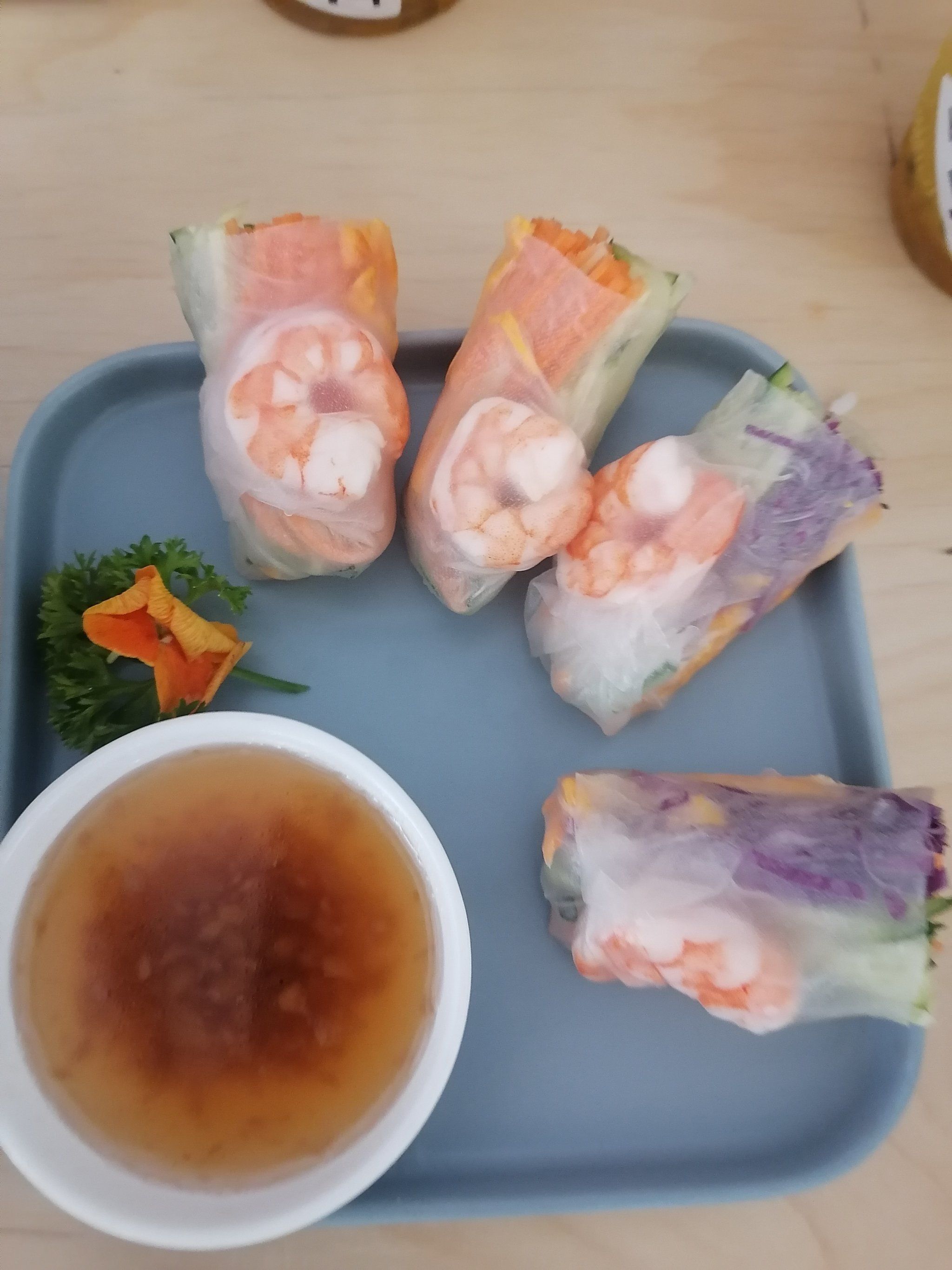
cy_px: 635
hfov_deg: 53.1
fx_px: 953
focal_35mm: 26
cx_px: 476
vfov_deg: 67.3
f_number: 1.8
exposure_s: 1/25
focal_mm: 5.3
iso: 800
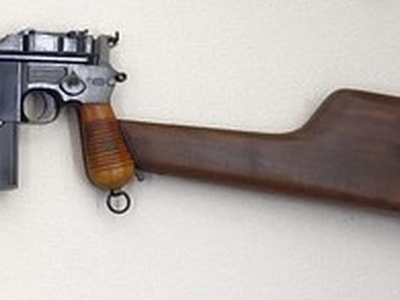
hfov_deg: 5.8
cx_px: -1104
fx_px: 3464
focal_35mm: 300
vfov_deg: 4.9
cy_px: 310
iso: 3200
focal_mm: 38
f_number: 6.3
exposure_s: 1/80
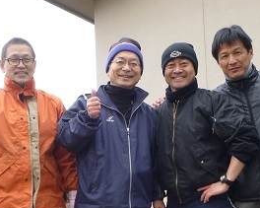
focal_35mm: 64
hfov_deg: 29.6
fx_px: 492
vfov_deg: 23.2
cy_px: 186
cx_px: 140
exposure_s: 1/60
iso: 250
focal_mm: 4.5
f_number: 3.9
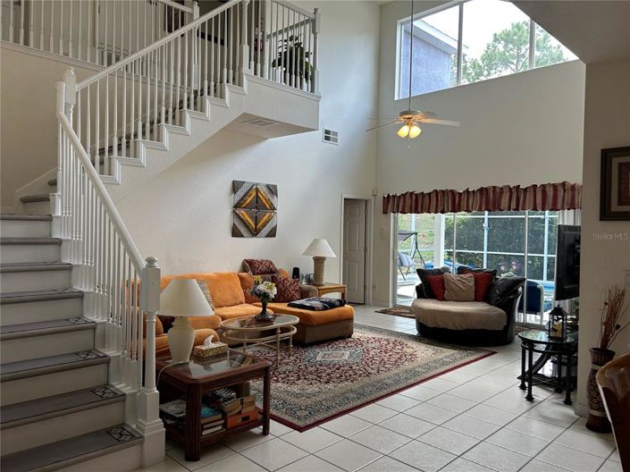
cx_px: 315
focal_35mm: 26
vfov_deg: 53.0
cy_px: 236
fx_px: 473
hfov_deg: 67.3
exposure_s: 1/120
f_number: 1.5
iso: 40
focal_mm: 5.7
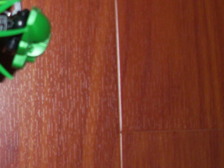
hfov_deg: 17.3
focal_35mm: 105
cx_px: -88
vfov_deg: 14.1
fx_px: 679
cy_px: 55
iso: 80
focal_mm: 5.7
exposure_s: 1/40
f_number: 2.9
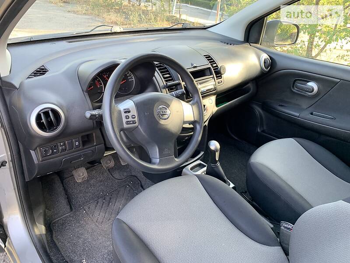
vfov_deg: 53.1
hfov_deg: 67.3
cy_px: 132
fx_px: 263
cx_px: 175
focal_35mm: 26
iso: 100
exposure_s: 1/108
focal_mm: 4.2
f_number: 1.8
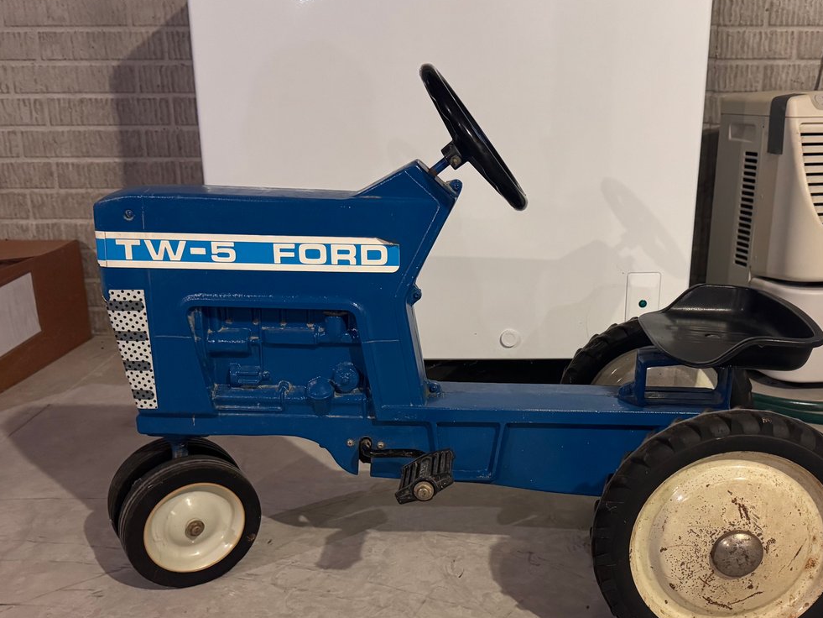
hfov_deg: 49.9
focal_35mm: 37
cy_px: 377
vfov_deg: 38.5
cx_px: 480
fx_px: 880
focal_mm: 6.76
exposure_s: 1/40
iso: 800
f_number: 1.78
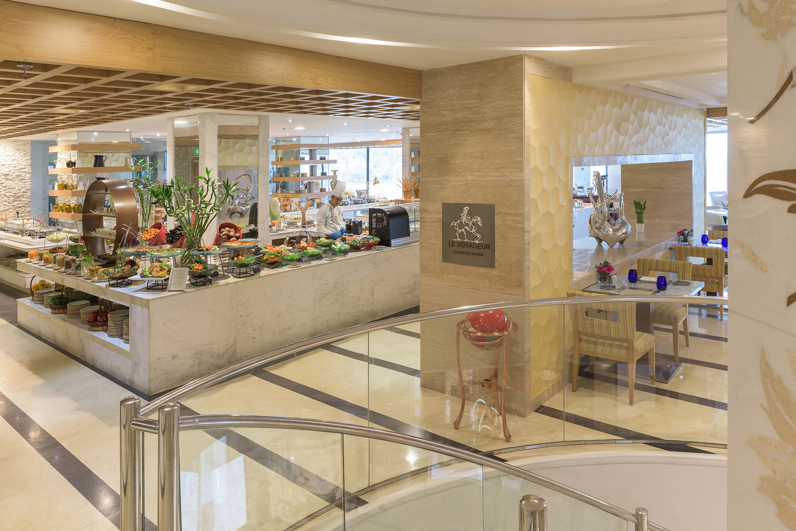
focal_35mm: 24
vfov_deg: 53.2
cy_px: 266
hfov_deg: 73.7
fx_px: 531
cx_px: 398
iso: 100
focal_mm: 24
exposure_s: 1
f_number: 8
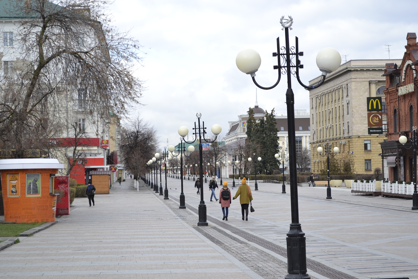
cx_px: 209
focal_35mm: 82
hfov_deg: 24.6
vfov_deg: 16.6
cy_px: 140
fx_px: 958
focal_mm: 55
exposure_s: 1/160
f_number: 6.3
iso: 100
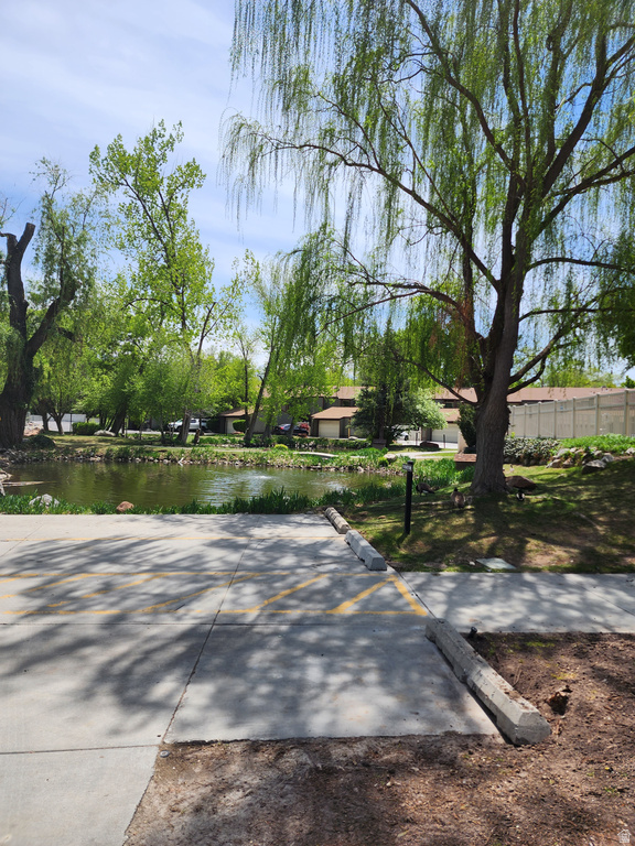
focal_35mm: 23
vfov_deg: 73.9
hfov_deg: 58.9
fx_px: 563
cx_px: 318
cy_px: 423
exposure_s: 1/1232
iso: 12
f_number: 1.8
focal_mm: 6.4
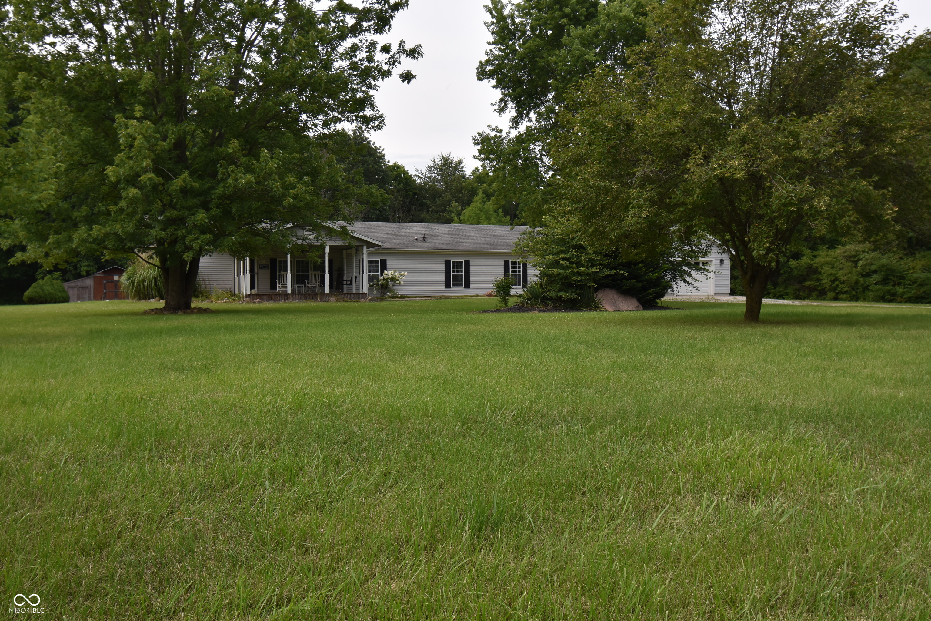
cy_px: 310
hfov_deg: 61.9
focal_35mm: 30
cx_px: 466
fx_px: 776
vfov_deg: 43.6
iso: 100
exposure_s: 1/200
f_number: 7.1
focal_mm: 20
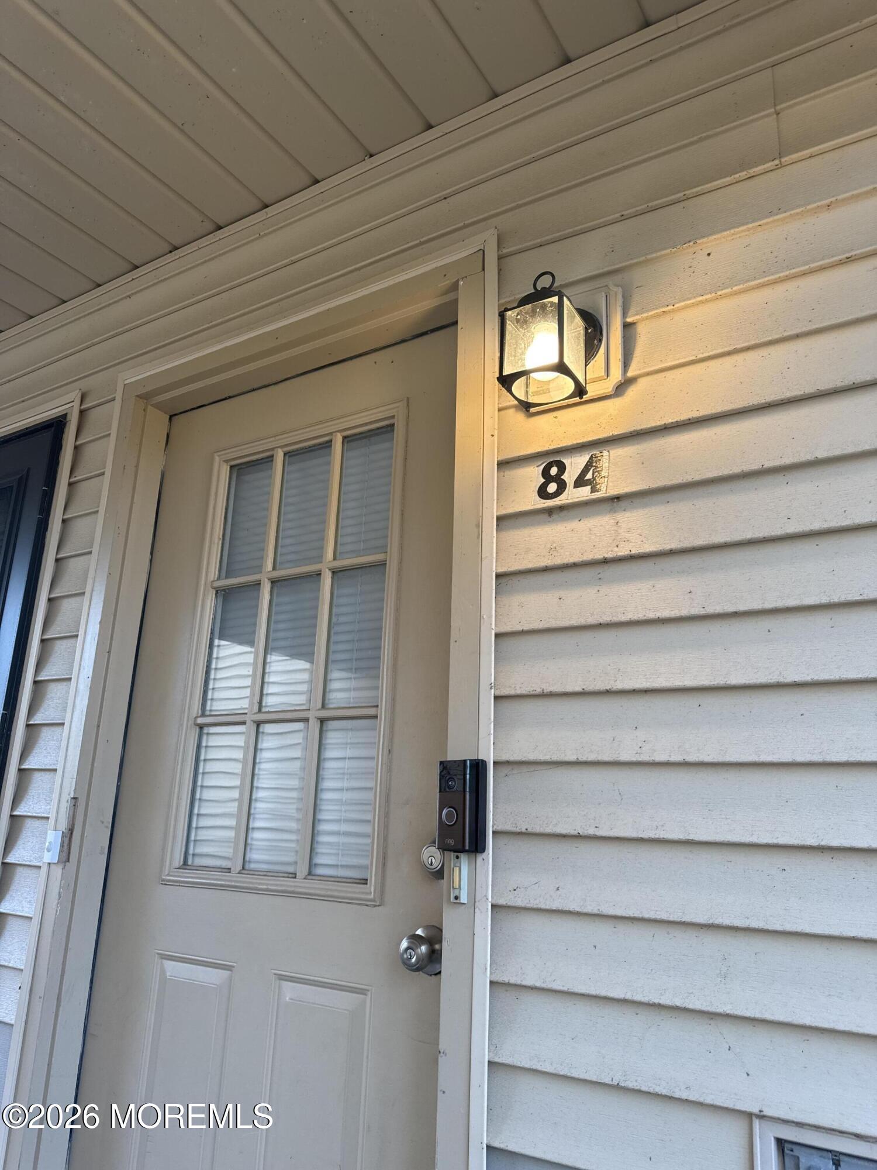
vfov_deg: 71.6
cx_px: 438
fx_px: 811
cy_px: 585
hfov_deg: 56.8
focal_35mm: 24
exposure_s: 1/183
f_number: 1.78
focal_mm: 6.76
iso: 100
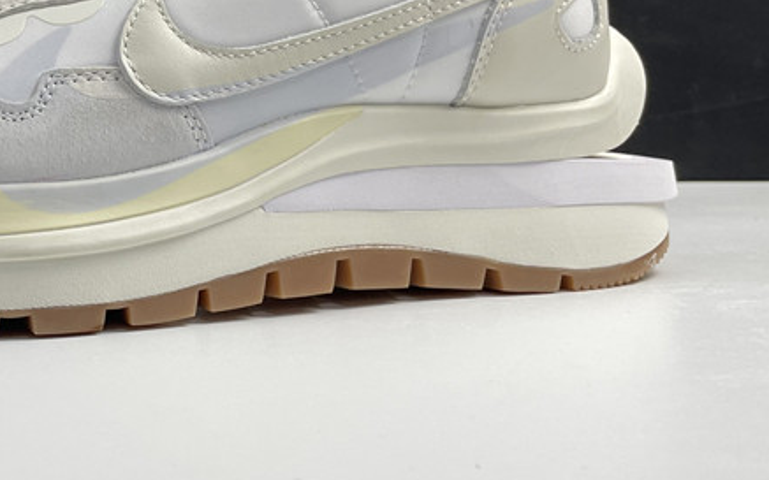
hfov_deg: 30.8
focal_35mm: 63
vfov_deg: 20.1
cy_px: 12
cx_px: 60
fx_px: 1320
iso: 64
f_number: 1.6
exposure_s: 1/121
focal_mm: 4.2
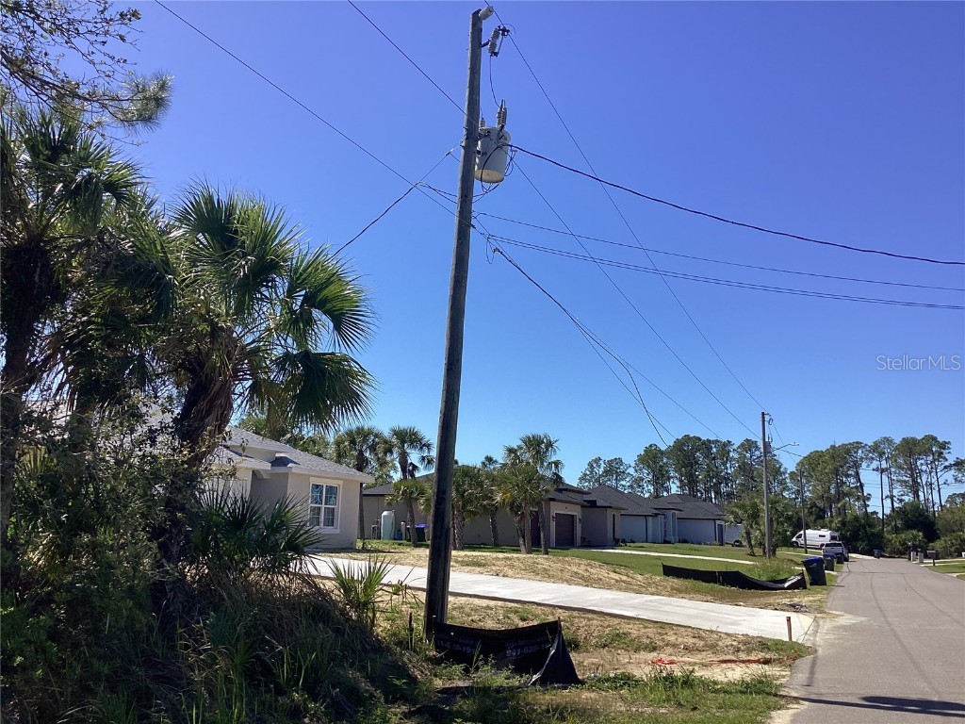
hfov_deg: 58.4
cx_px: 482
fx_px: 864
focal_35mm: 31
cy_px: 362
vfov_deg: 45.4
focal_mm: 3.3
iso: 25
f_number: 2.4
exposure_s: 1/1431
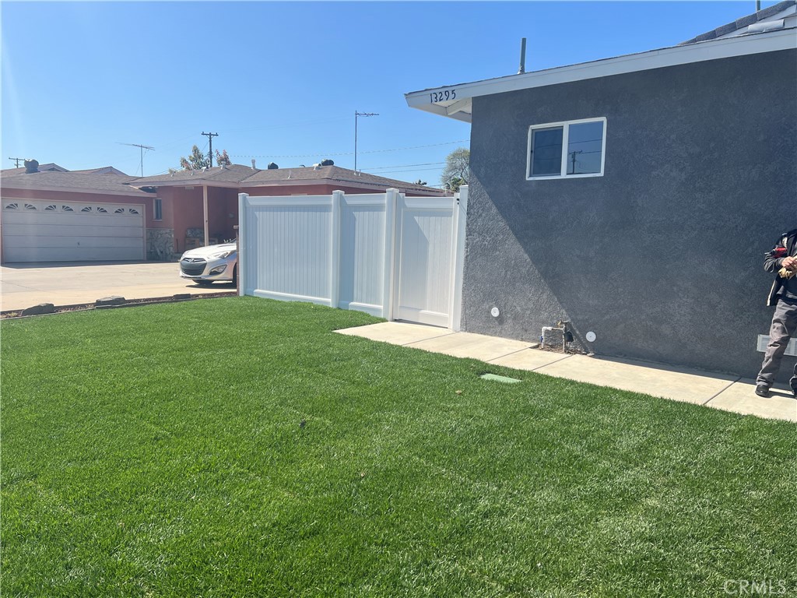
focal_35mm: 26
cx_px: 398
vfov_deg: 53.1
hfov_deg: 67.3
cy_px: 299
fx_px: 599
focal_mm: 5.7
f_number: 1.5
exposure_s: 1/4274
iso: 50
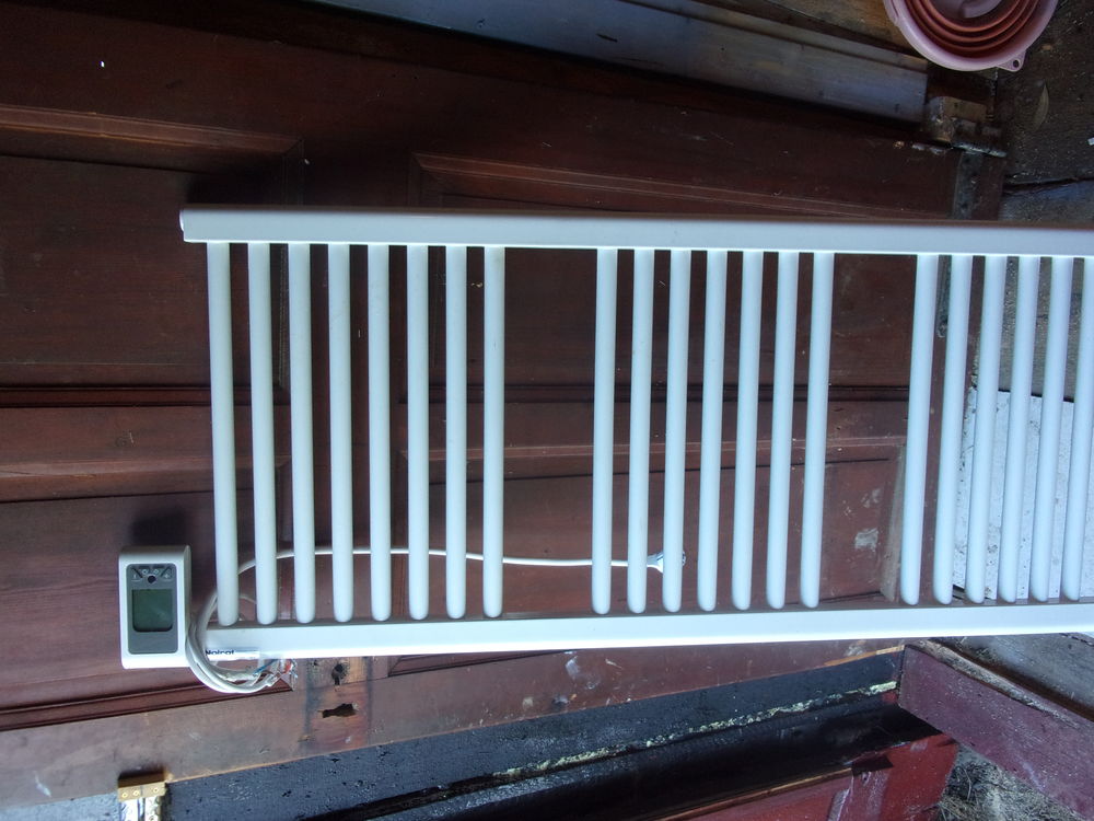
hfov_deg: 63.4
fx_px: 885
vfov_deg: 49.7
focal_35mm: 28
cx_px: 547
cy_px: 410
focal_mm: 5.1
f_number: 3.9
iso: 168
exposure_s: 1/34
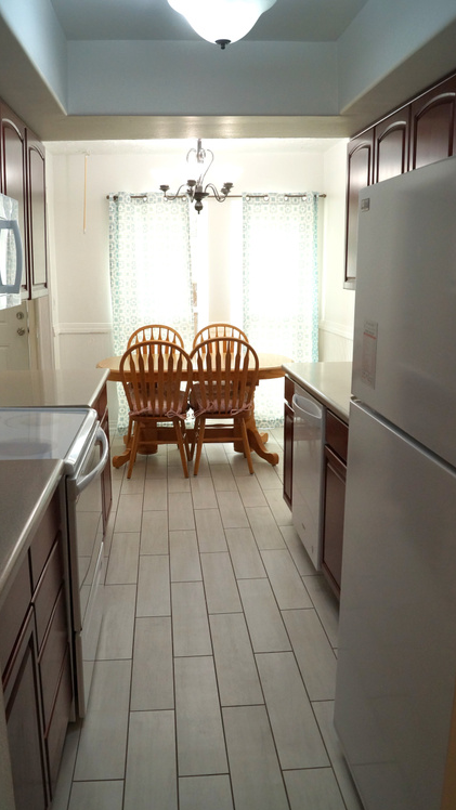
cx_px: 205
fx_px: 623
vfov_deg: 66.1
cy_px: 399
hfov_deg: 40.2
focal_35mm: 29
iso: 500
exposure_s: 1/60
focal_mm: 18
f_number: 5.6
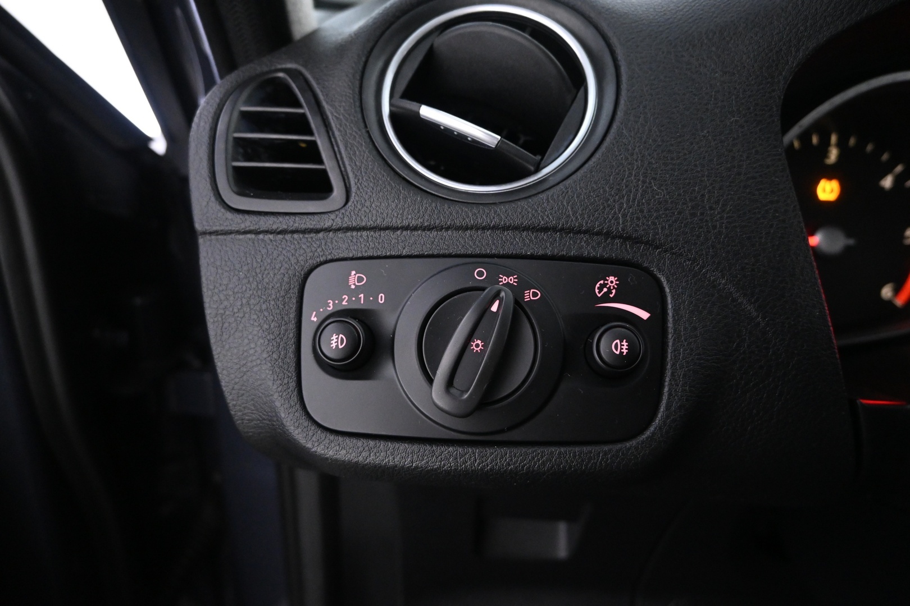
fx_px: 607
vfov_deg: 53.1
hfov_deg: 73.7
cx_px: 455
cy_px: 303
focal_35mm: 24
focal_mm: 16
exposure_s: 1/30
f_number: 3.5
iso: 3200
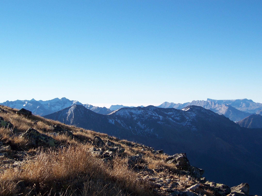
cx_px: 131
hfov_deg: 29.0
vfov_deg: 21.9
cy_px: 98
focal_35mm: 67
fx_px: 507
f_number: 4.8
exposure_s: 1/500
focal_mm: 10.4
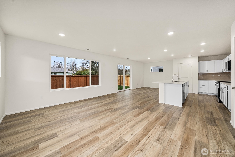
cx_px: 118
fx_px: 78
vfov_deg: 90.1
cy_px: 78
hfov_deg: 112.6
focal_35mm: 12
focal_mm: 12
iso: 80
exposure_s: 1/80
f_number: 7.1
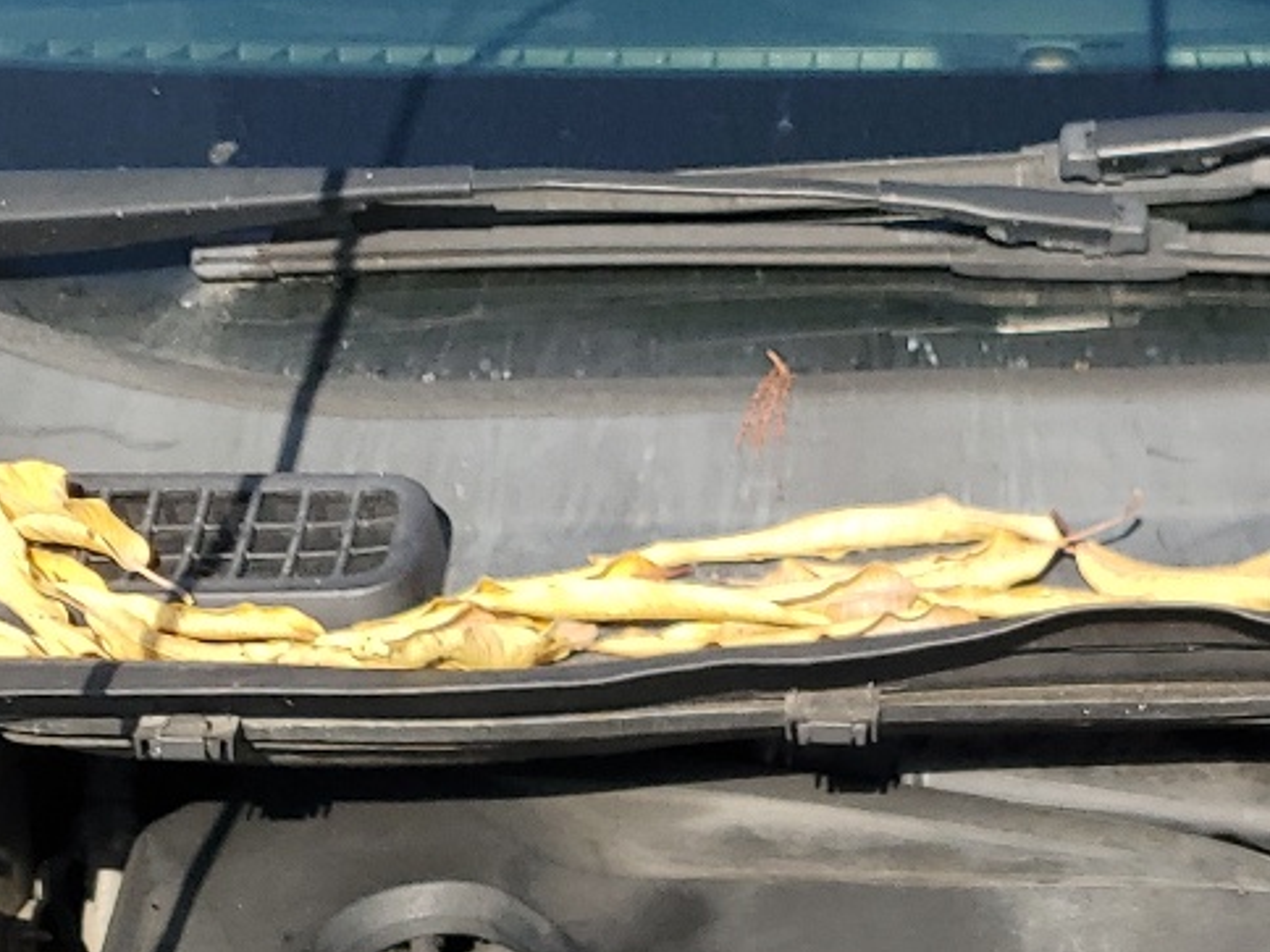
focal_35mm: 86
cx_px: 1155
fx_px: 3155
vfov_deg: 15.6
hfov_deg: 22.2
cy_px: 1505
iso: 50
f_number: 1.5
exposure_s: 1/2000
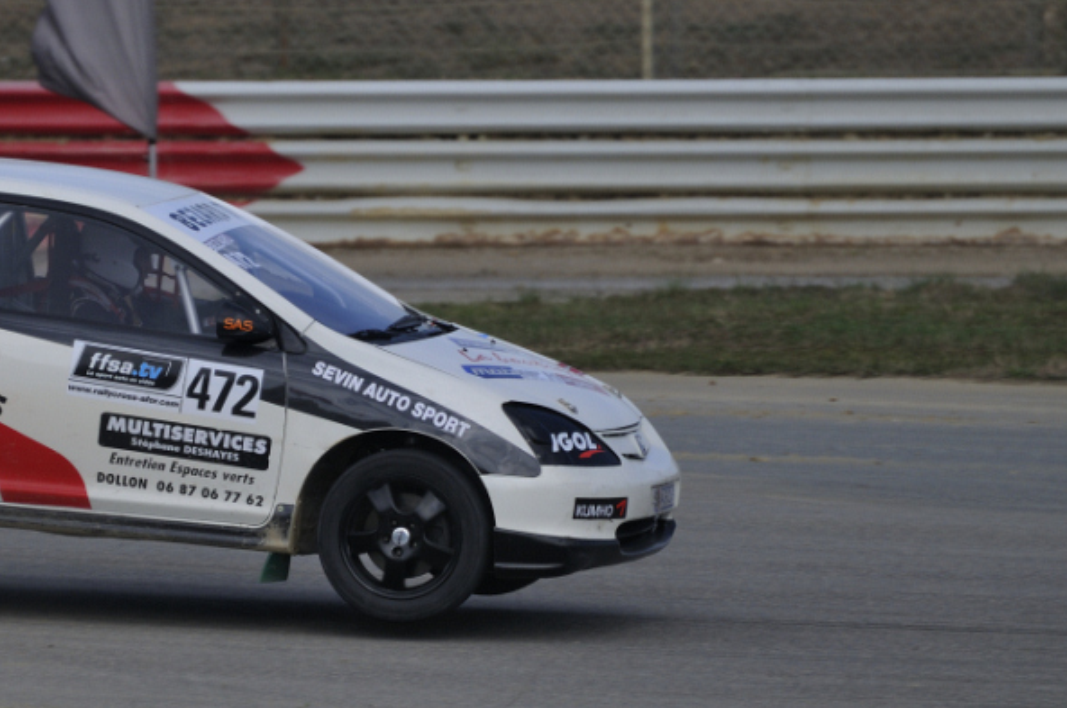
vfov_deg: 1.8
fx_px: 22495
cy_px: 301
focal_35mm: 760
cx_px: 218
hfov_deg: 2.7
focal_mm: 300
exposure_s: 1/1000
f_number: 5.6
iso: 200
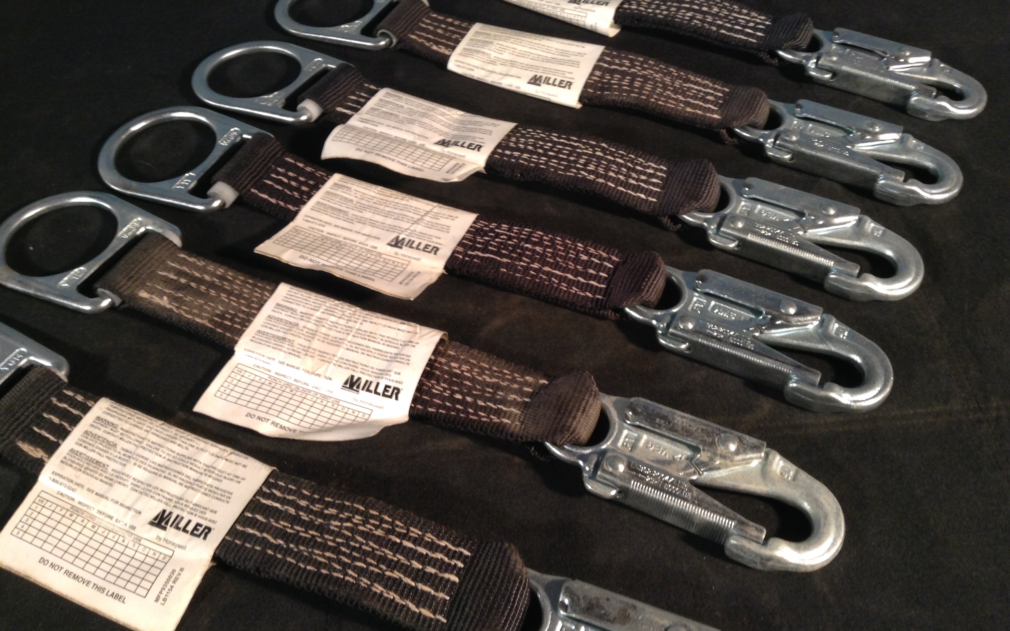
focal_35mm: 35
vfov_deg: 36.3
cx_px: 505
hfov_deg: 55.3
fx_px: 963
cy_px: 305
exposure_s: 1/24
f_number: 2.4
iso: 50
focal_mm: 3.3
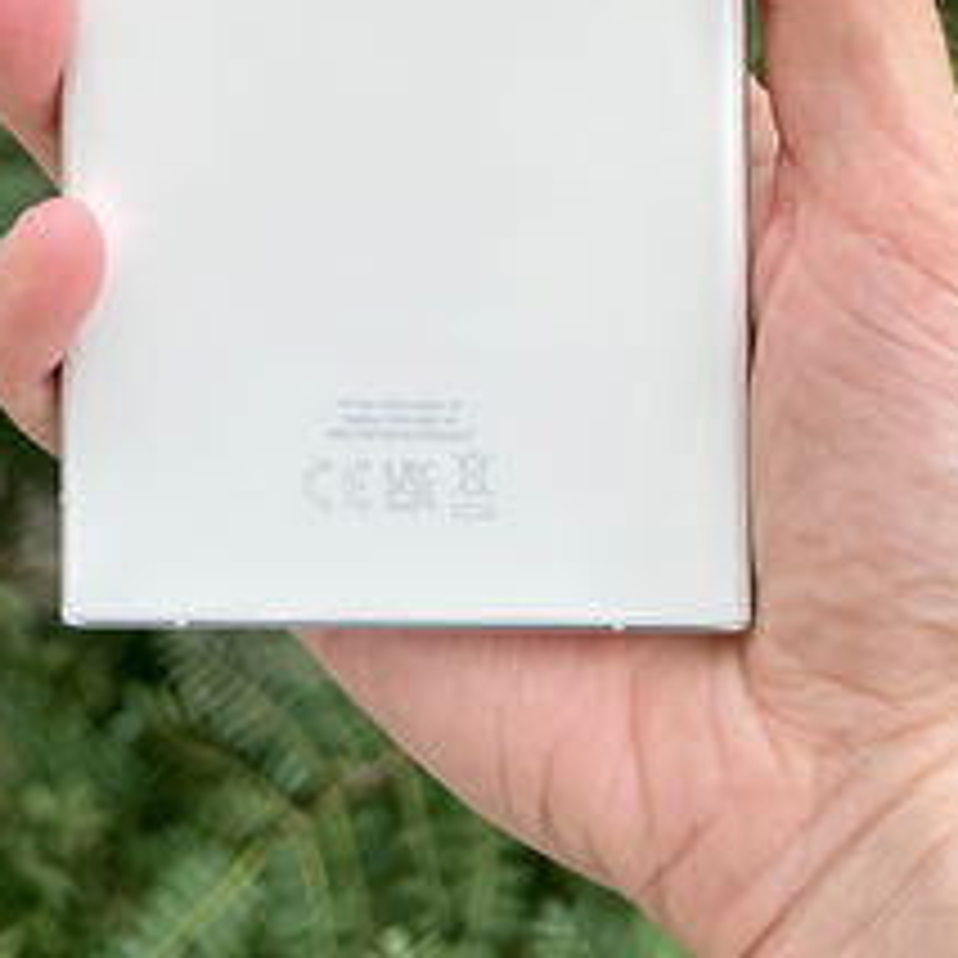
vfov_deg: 22.0
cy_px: -119
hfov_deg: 23.3
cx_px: 367
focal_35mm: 74
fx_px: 2317
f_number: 1.5
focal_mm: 5.7
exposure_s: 1/940
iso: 50
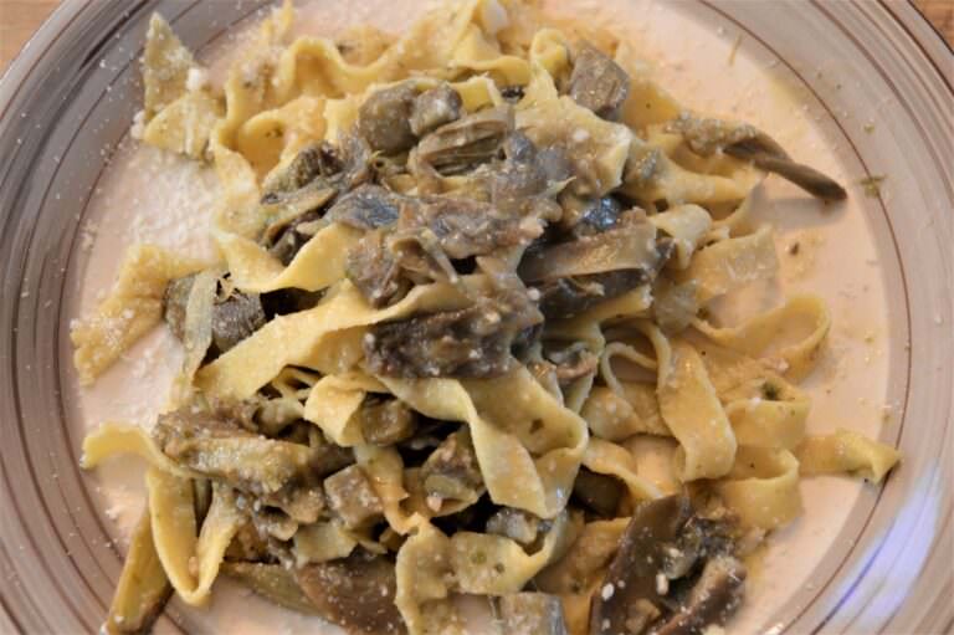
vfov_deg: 28.0
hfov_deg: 41.1
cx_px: 477
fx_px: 1271
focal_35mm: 48
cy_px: 318
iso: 1600
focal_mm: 32
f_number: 4.8
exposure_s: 1/25
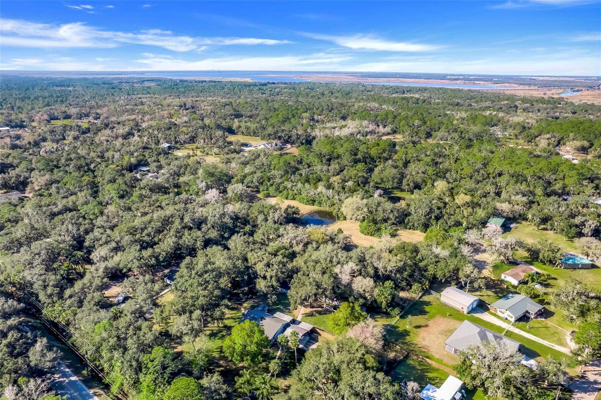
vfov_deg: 57.2
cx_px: 300
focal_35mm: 22
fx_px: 367
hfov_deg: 78.6
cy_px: 200
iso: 110
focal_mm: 8.38
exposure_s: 1/240
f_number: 2.8
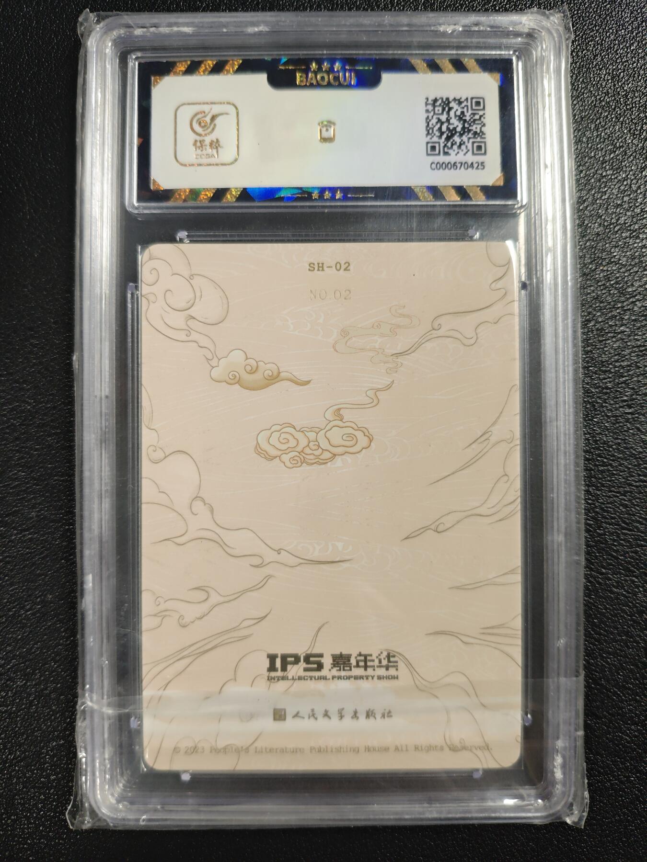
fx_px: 648
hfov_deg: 53.1
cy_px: 431
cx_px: 324
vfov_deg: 67.3
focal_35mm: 26
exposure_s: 1/200
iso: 640
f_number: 1.5
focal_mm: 4.94
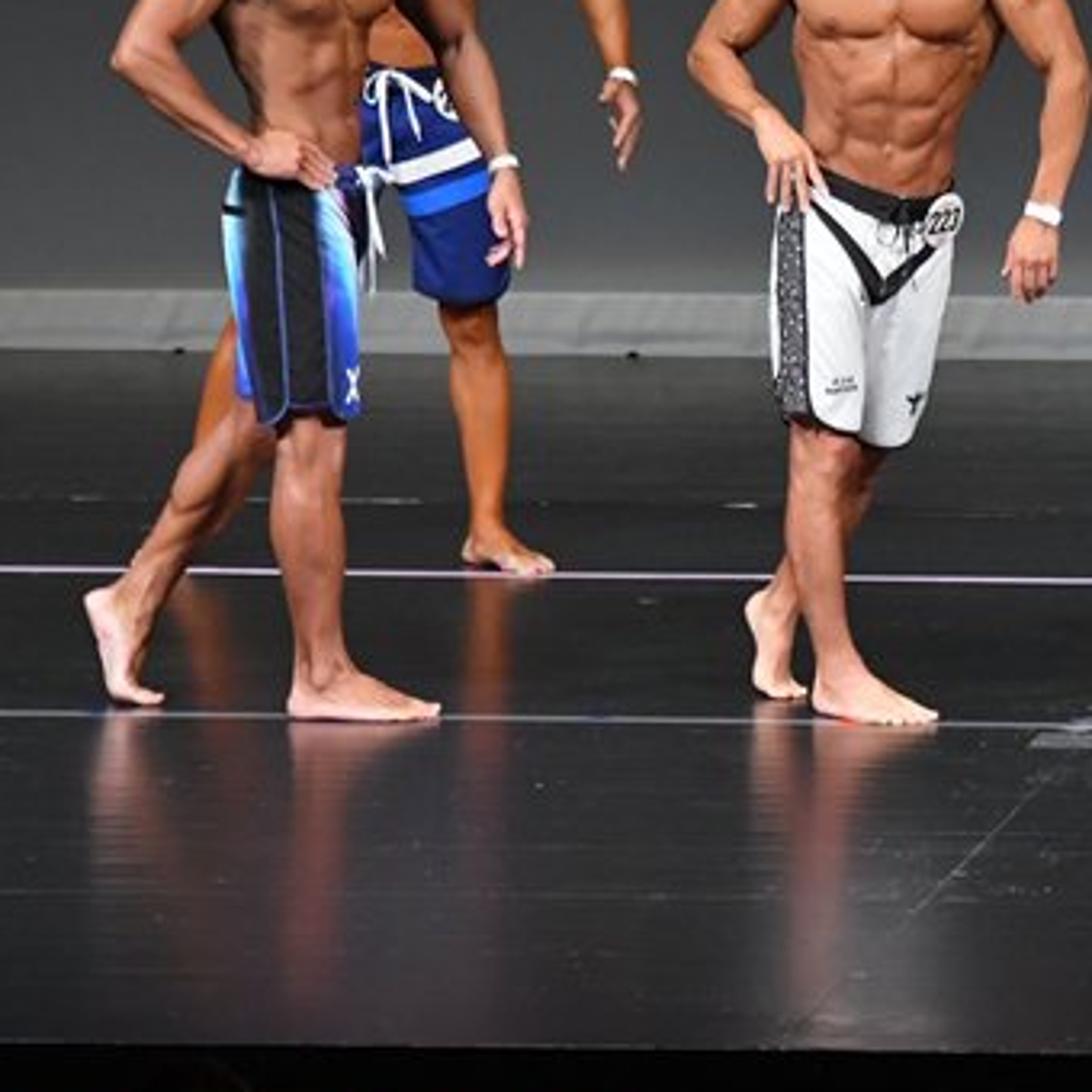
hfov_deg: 4.0
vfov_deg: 4.0
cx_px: 1180
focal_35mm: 436
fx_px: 15561
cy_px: 324
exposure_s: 1/400
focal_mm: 150
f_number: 5.6
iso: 4000
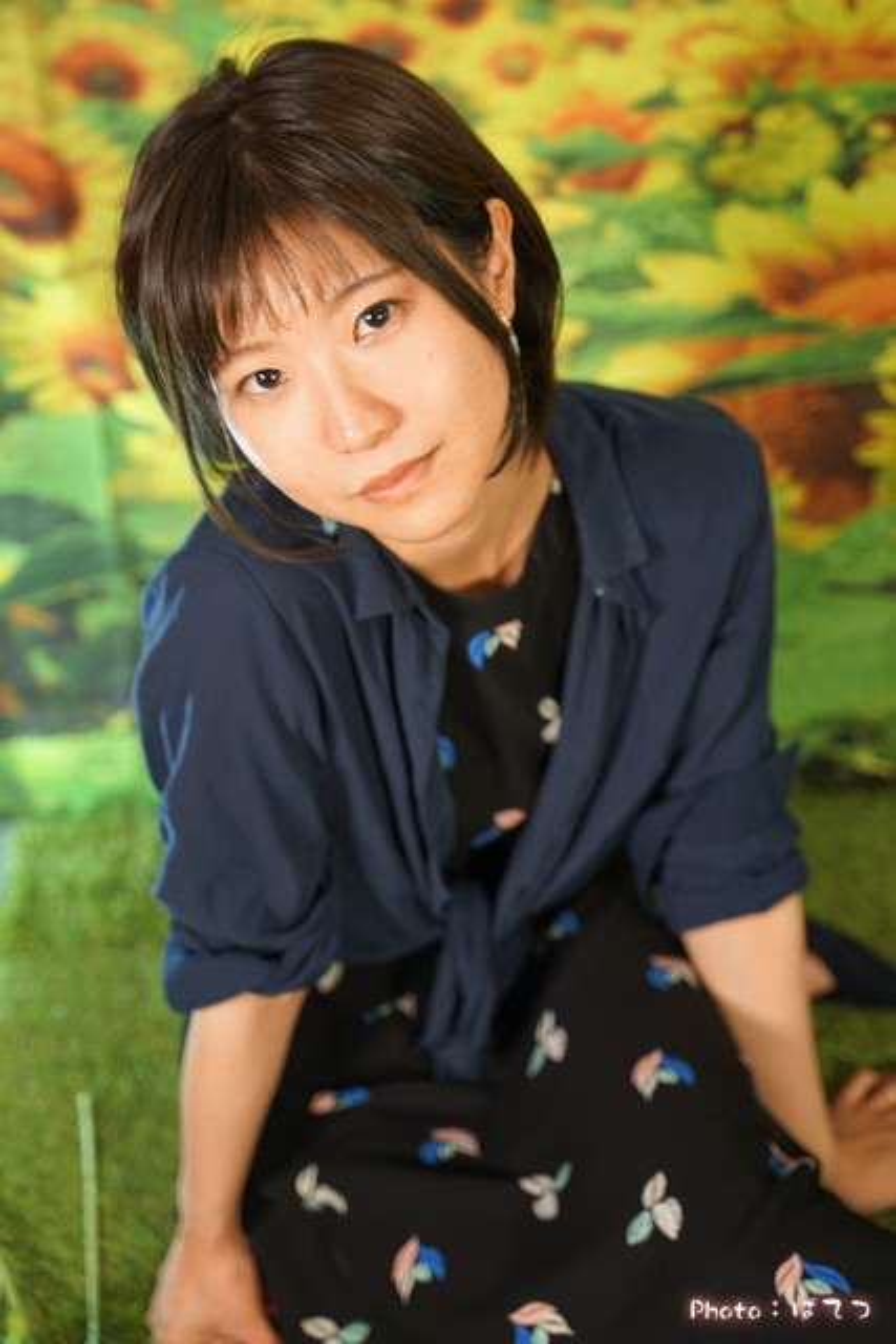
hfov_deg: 22.6
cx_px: 448
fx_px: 2239
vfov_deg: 33.4
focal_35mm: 60
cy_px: 672
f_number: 2.8
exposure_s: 1/10
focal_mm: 60
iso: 100
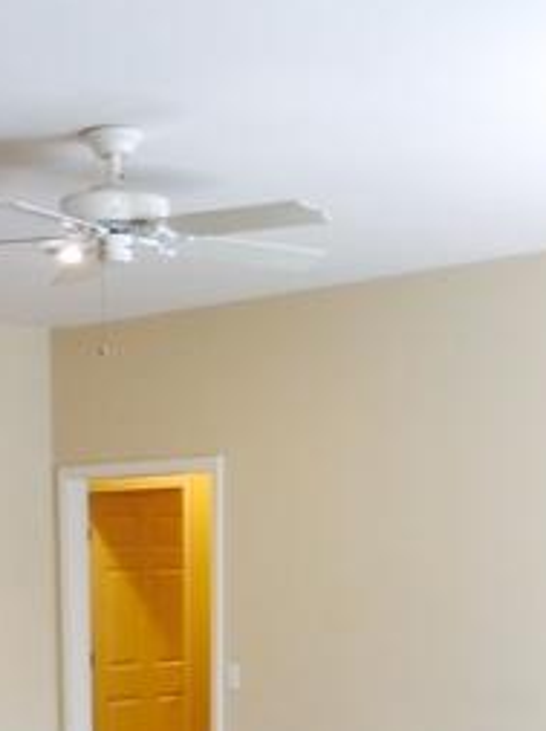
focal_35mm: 76
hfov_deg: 19.2
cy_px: 910
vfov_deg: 23.2
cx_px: 124
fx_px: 1602
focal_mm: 4.12
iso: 64
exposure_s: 1/30
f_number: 2.2
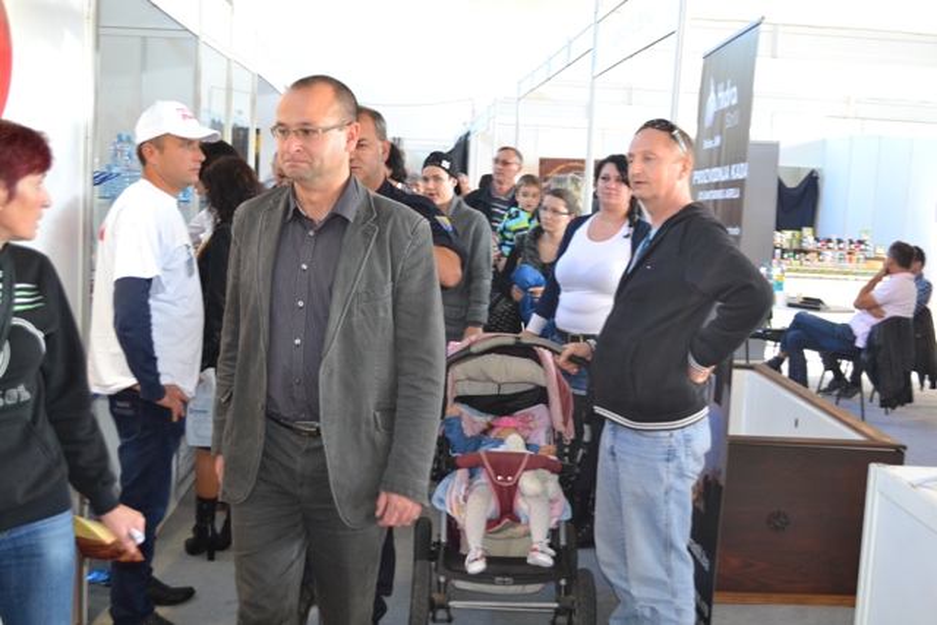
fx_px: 1132
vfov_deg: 30.9
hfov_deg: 45.0
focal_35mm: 44
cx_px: 468
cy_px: 312
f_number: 4.5
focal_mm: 29
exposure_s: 1/60
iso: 1000
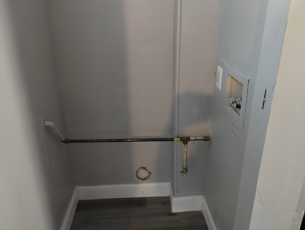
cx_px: 152
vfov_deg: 49.9
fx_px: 247
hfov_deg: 63.4
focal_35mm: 28
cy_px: 115
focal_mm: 4.27
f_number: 1.8
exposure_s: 1/20
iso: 1550
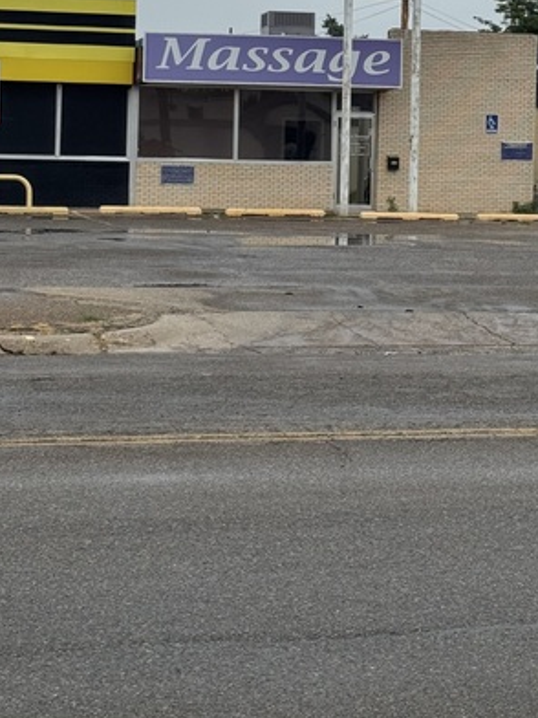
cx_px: 298
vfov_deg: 19.7
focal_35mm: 98
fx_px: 2031
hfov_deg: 15.1
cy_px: 77
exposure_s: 1/2513
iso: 64
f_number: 1.78
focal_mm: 6.76
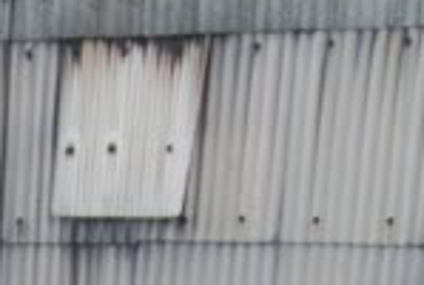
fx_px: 2431
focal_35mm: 206
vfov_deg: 6.2
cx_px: -741
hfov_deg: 8.7
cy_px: 851
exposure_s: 1/125
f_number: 5.6
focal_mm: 20
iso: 100
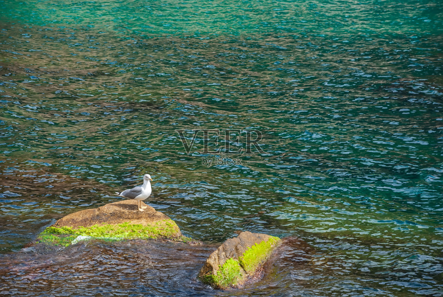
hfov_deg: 14.4
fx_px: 1756
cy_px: 148
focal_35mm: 142
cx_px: 222
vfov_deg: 9.7
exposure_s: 1/200
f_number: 7.1
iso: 125
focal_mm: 95
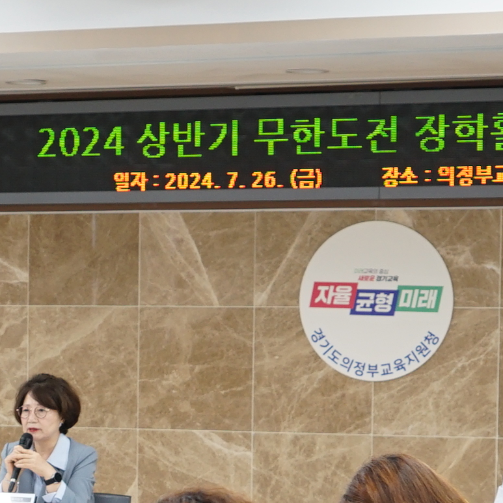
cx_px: -179
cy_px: 556
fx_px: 3058
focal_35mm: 186
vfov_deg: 9.3
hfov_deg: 9.2
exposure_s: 1/60
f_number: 4
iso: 400
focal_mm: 43
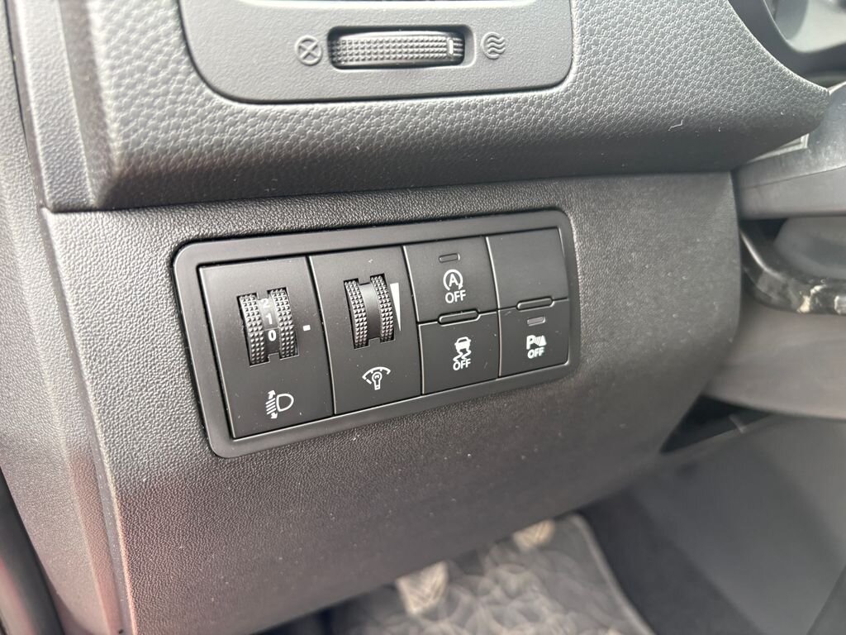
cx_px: 423
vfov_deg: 53.1
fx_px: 635
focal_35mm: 26
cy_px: 318
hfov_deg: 67.3
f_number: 1.6
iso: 125
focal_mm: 5.96
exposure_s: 1/74
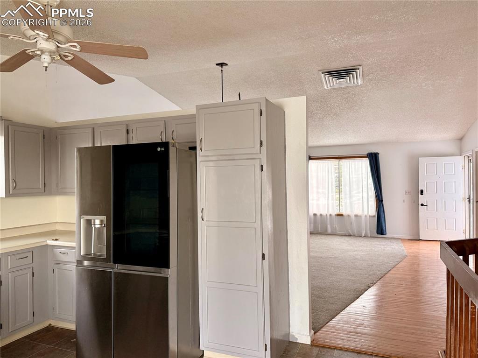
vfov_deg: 56.8
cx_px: 239
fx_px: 331
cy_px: 179
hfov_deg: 71.6
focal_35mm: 24
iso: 200
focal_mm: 6.76
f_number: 1.78
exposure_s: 1/167
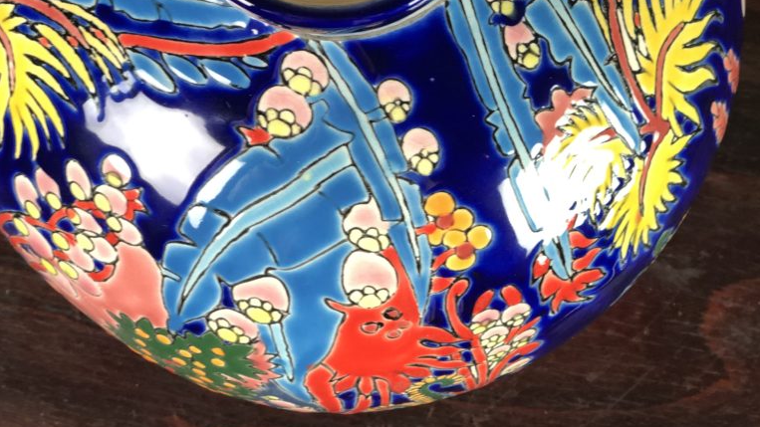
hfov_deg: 27.9
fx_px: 1531
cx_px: 380
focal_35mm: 76
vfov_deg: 15.6
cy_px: -14
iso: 80
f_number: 2.4
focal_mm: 6
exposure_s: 1/33
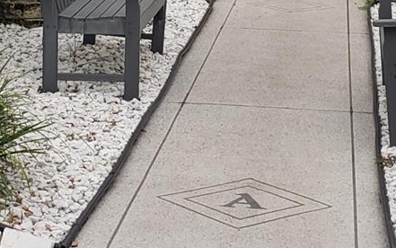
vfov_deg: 10.0
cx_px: 224
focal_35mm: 128
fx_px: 1382
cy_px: -111
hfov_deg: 16.3
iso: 64
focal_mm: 4.3
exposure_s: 1/60
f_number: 2.4
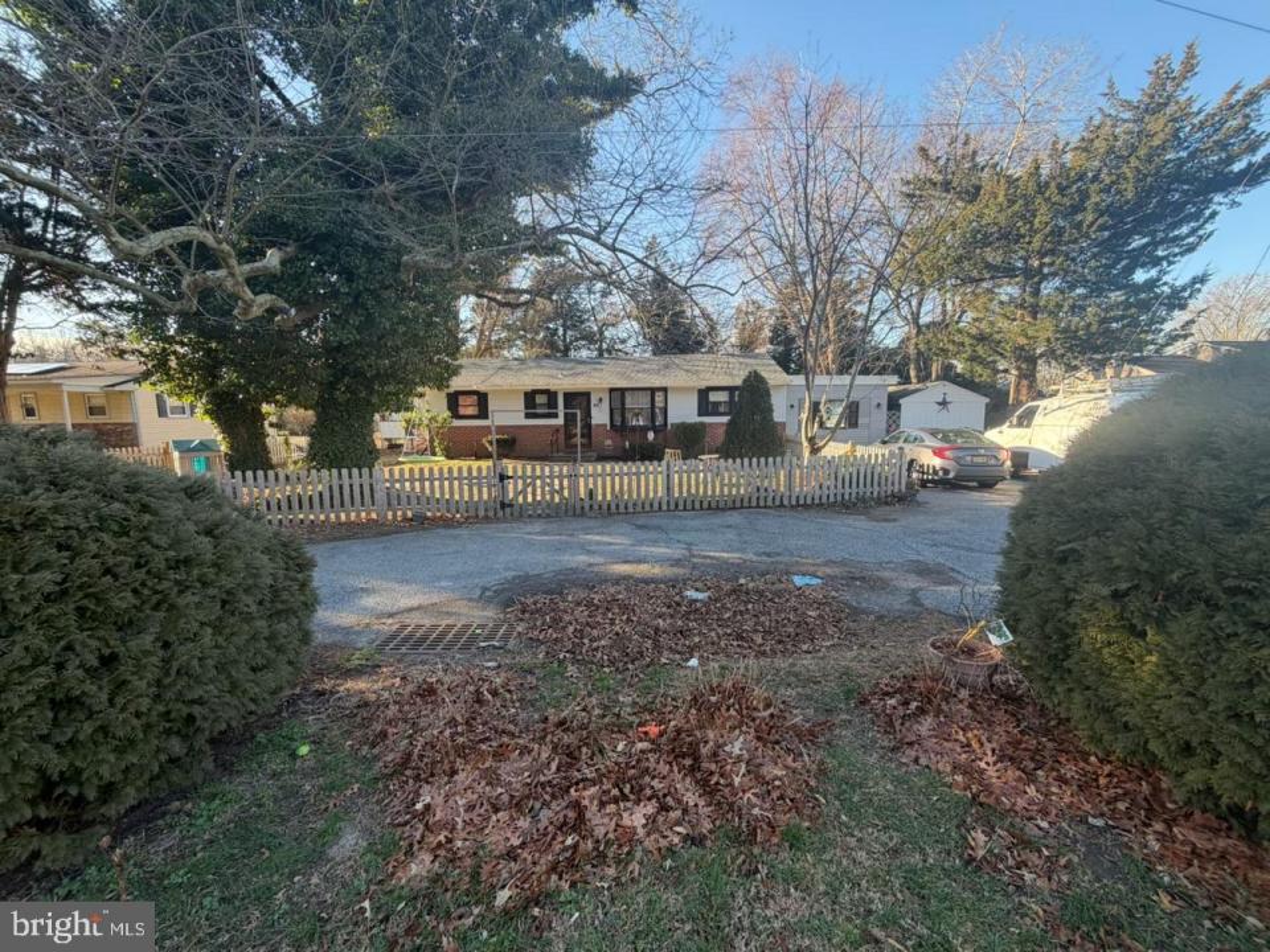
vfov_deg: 85.7
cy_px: 476
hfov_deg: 102.1
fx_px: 514
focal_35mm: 14
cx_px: 635
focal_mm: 2.22
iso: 40
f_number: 2.2
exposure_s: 1/144
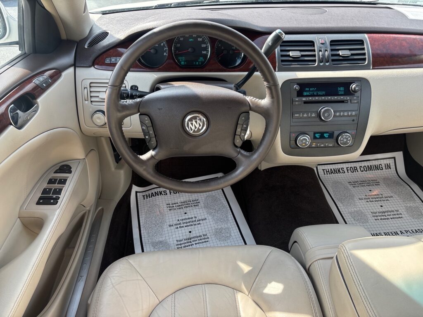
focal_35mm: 26
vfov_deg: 53.1
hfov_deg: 67.3
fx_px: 318
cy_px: 158
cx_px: 212
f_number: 1.6
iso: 40
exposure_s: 1/151
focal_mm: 5.96
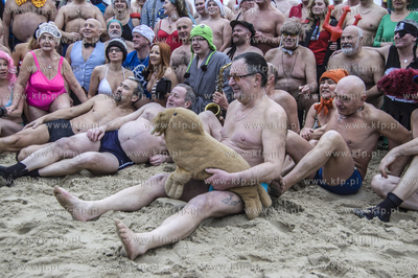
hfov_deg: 49.6
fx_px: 452
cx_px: 209
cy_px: 139
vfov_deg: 34.2
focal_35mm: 39
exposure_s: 1/100
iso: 200
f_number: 5.6
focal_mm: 26
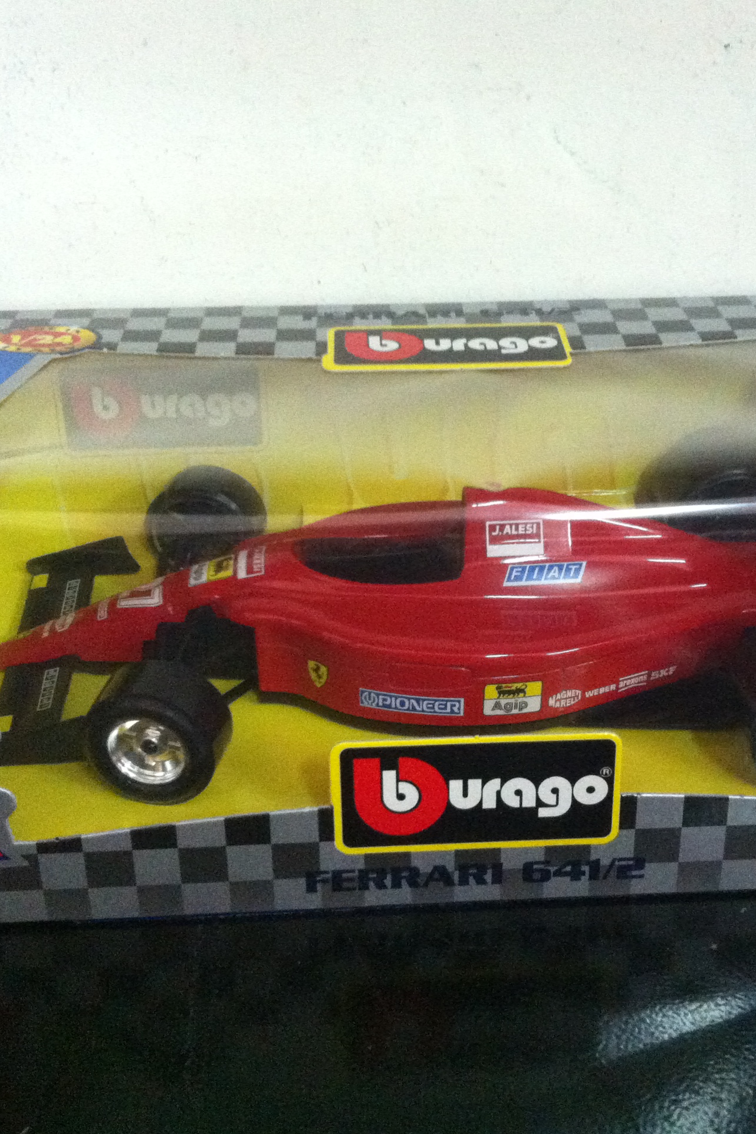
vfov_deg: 40.3
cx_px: 452
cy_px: 567
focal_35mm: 49
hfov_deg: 27.5
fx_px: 1543
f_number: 2.8
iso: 640
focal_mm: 3.85
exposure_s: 1/15
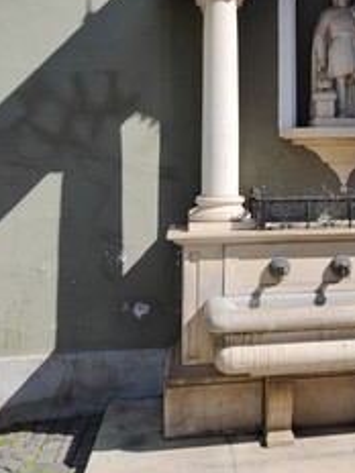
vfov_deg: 33.5
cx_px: 360
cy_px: 108
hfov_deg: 24.8
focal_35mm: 56
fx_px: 766
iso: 64
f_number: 1.8
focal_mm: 5.59
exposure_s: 1/2682
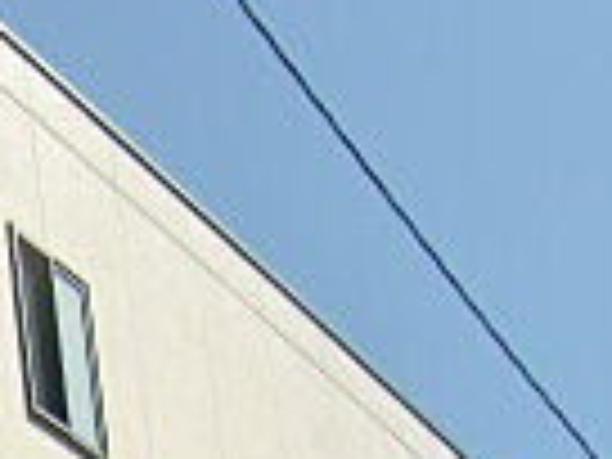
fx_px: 1998
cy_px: 954
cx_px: -405
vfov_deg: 11.6
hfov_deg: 15.5
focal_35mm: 113
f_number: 3.2
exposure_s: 1/1000
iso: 64
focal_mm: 4.3
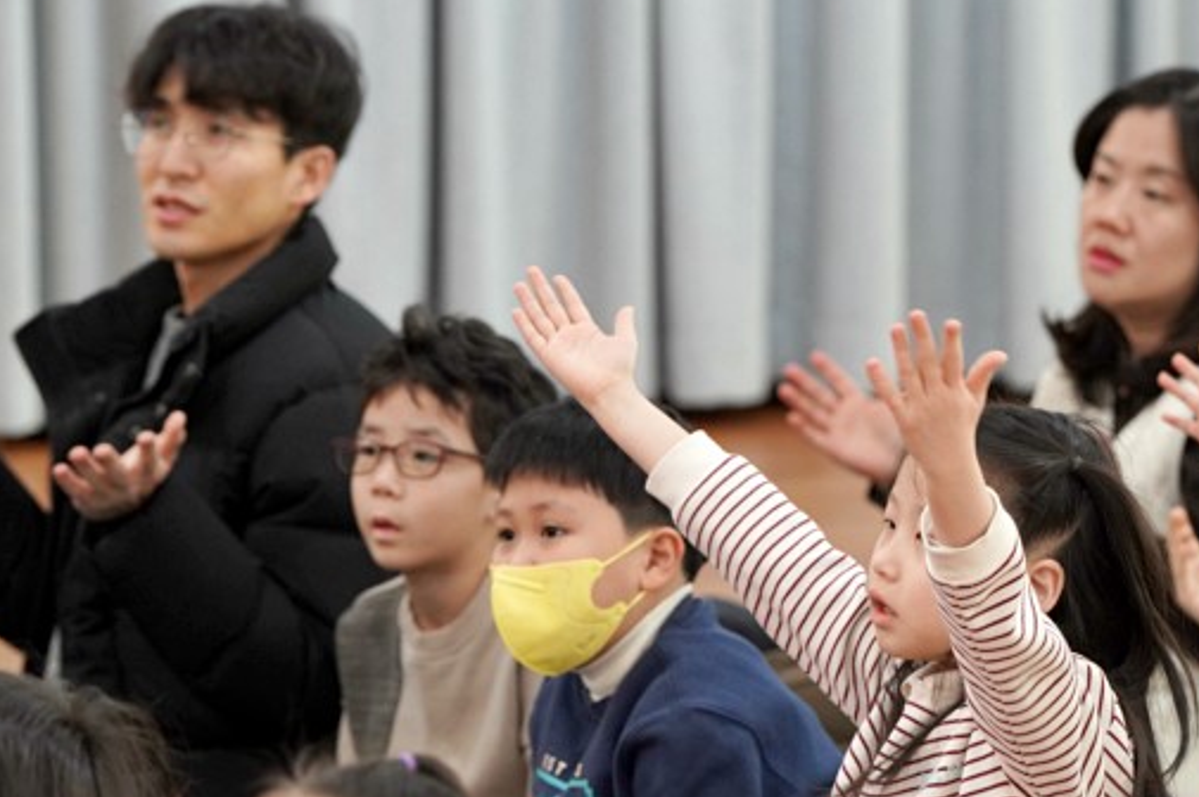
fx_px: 8487
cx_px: 821
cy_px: 560
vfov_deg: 5.4
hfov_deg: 8.1
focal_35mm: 255
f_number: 4
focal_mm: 143
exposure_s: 1/160
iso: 2000
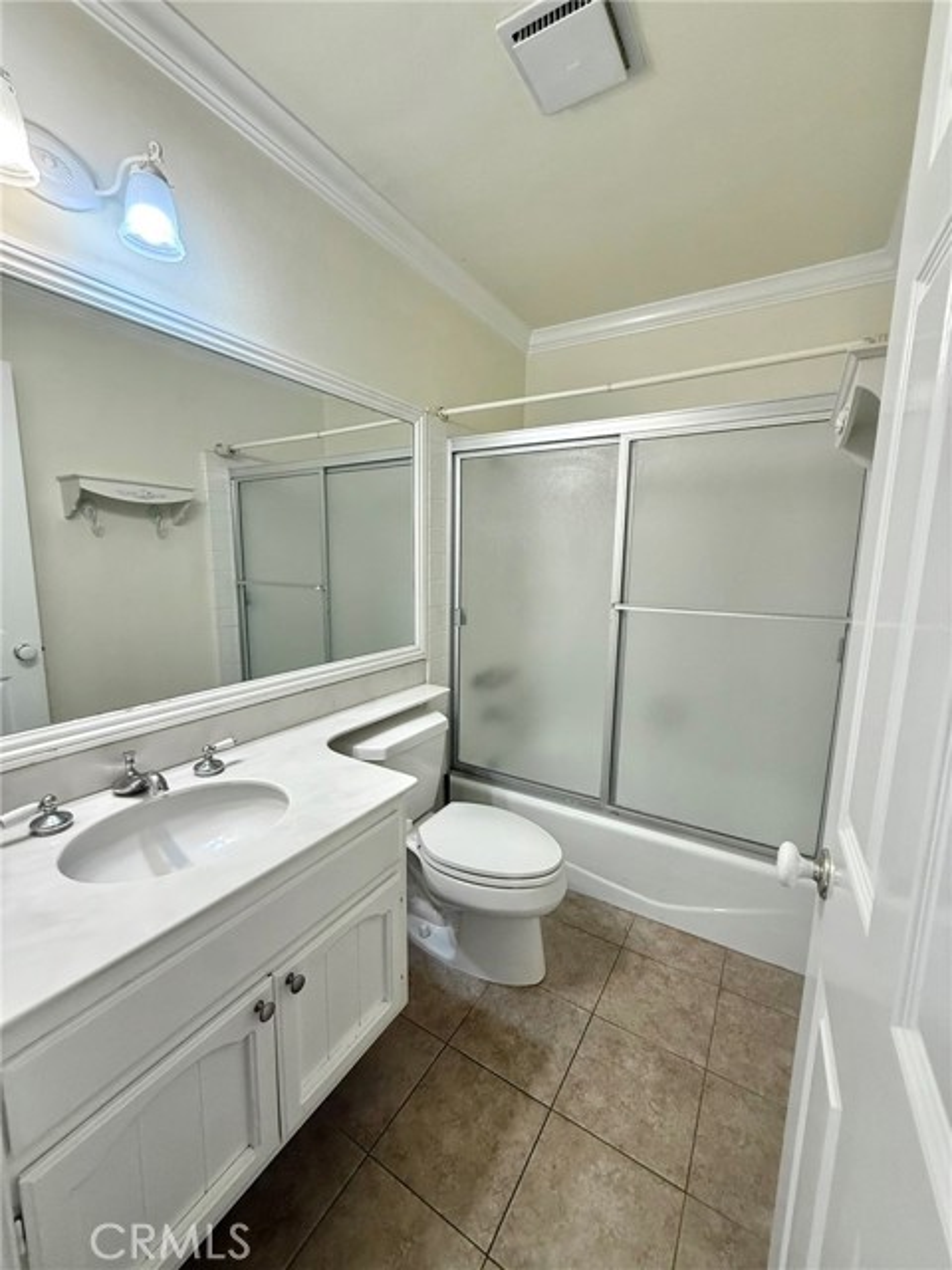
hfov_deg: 85.7
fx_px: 513
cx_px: 476
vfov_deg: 102.1
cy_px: 635
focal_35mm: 14
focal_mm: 2.22
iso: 250
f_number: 2.2
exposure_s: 1/120
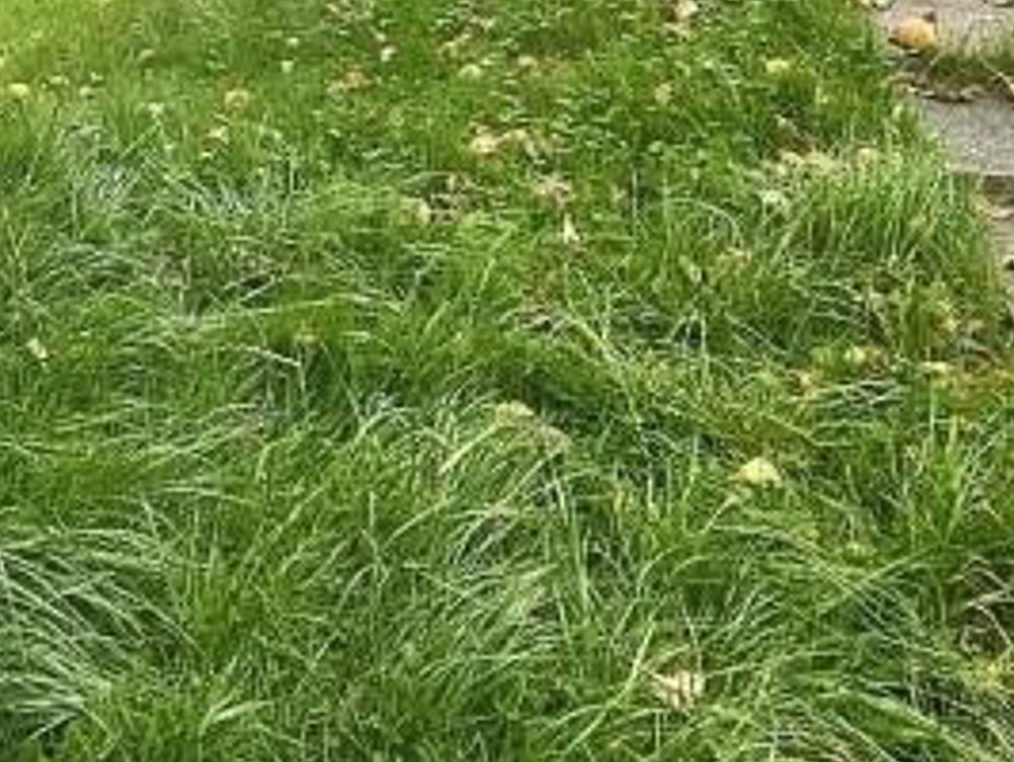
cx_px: 80
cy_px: -324
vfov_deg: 24.1
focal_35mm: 50
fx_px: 1466
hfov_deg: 35.6
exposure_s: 1/295
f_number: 2.2
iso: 64
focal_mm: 2.2
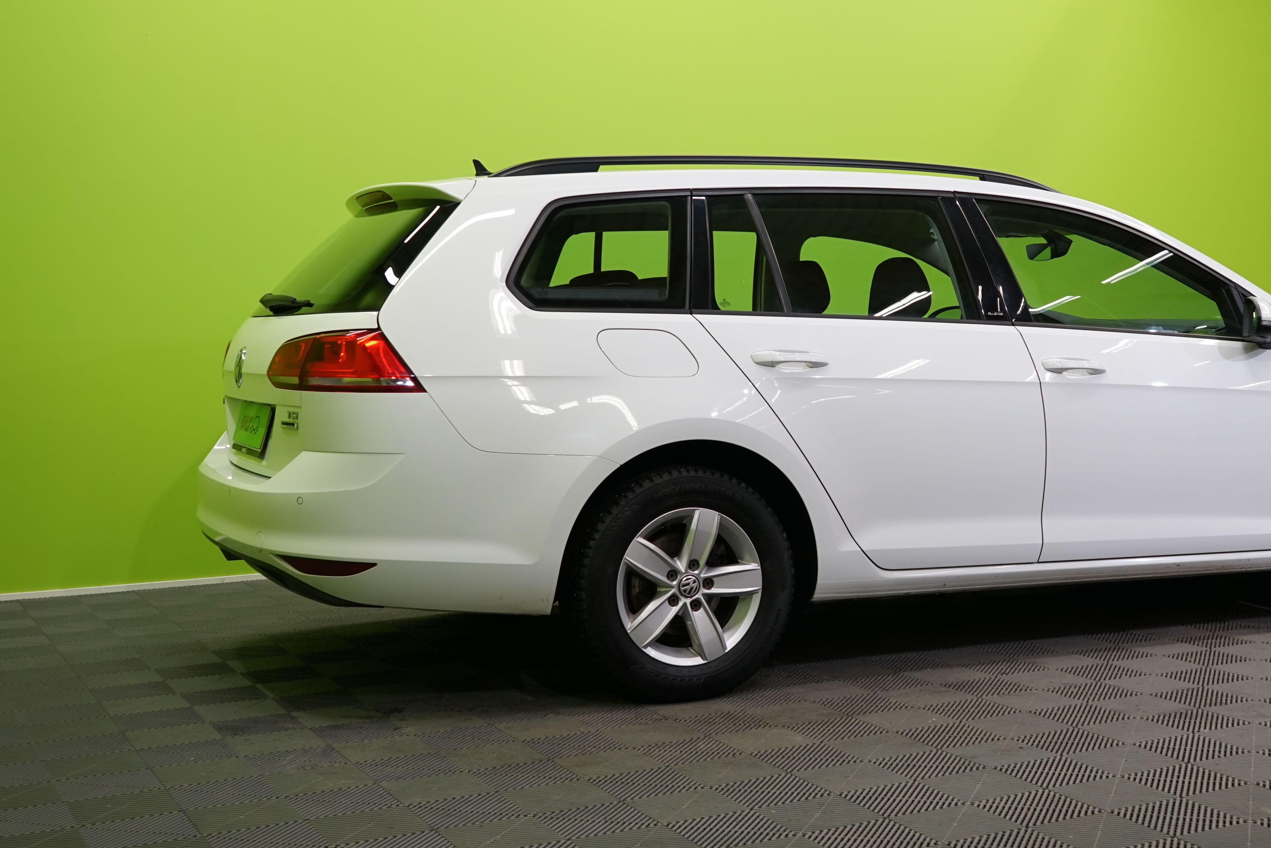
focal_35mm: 48
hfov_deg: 40.7
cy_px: 379
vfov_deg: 28.1
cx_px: 825
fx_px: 1695
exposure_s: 1/40
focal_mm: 33
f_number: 5.6
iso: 500
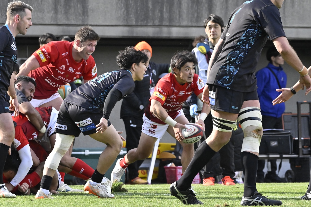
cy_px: 104
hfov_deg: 5.1
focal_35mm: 405
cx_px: 156
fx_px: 3498
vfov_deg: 3.4
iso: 3200
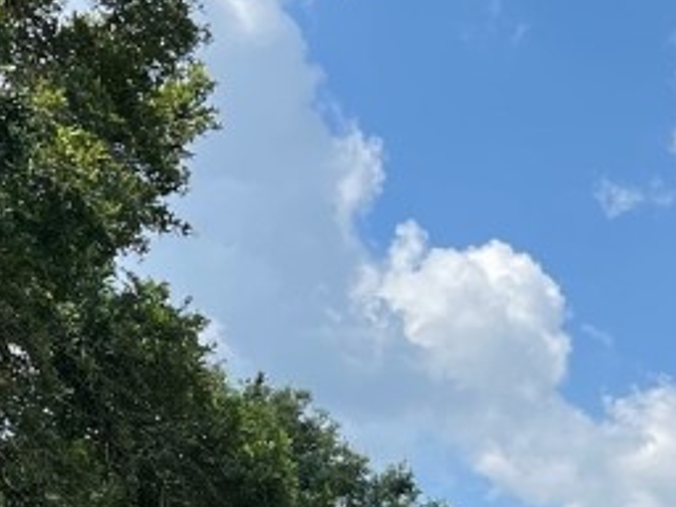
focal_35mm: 104
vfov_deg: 13.8
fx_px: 2031
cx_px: 298
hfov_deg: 18.9
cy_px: 602
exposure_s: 1/3356
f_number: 1.5
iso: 50
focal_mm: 5.7
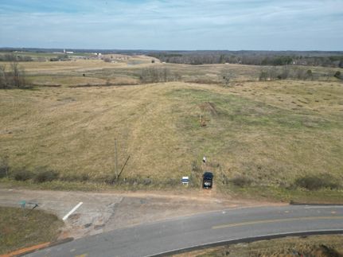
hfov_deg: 71.6
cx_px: 172
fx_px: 238
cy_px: 128
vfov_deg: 56.8
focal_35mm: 24
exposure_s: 1/2500
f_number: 1.7
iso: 100
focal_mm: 6.72
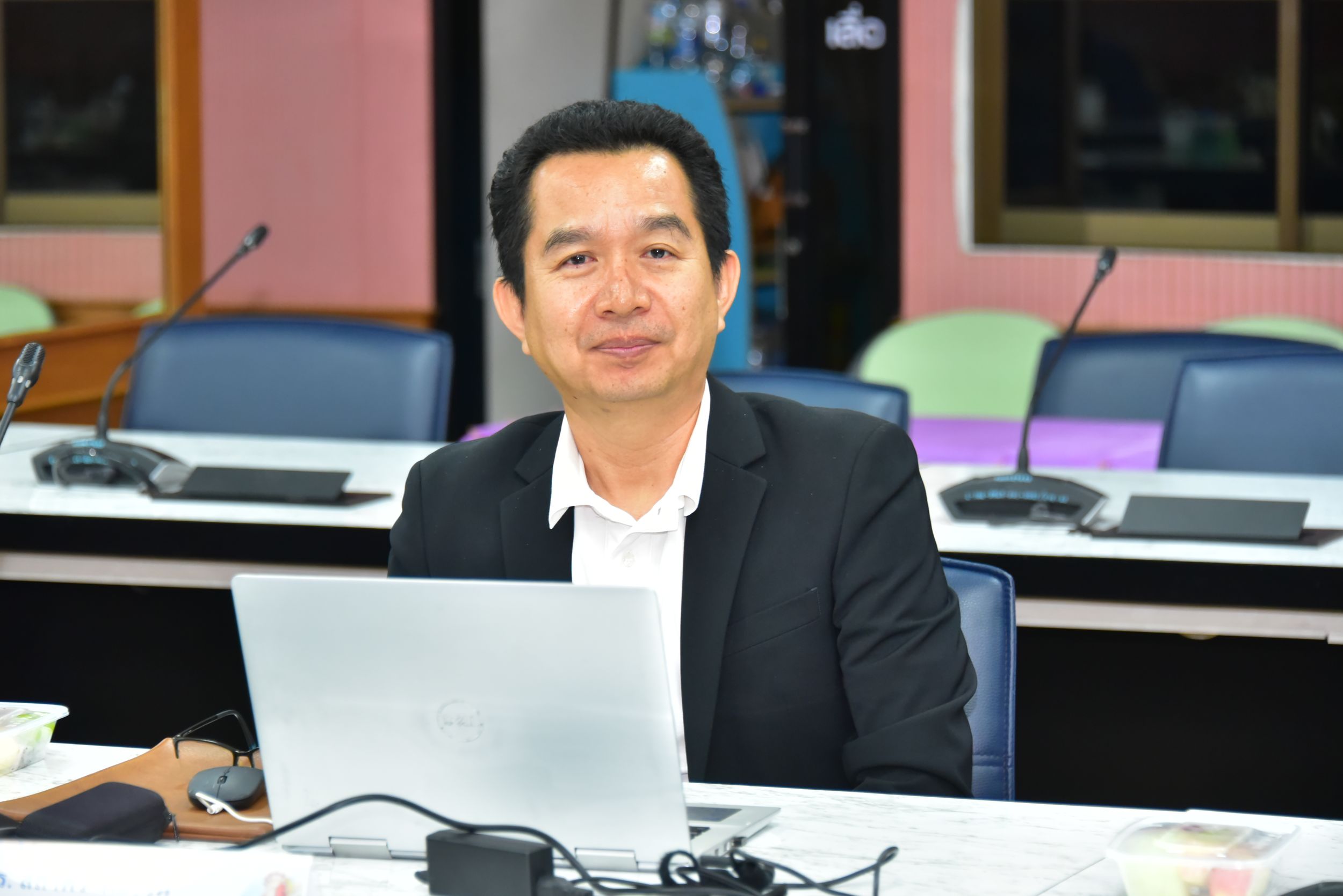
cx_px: 672
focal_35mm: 145
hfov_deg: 14.1
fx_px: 5411
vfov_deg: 9.5
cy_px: 448
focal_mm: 145
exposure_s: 1/200
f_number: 5.6
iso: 3200
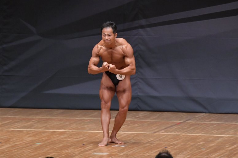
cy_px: 79
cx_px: 119
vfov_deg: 4.6
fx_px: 1982
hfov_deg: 6.9
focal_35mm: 300
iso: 6400
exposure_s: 1/400
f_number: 5.6
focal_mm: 200
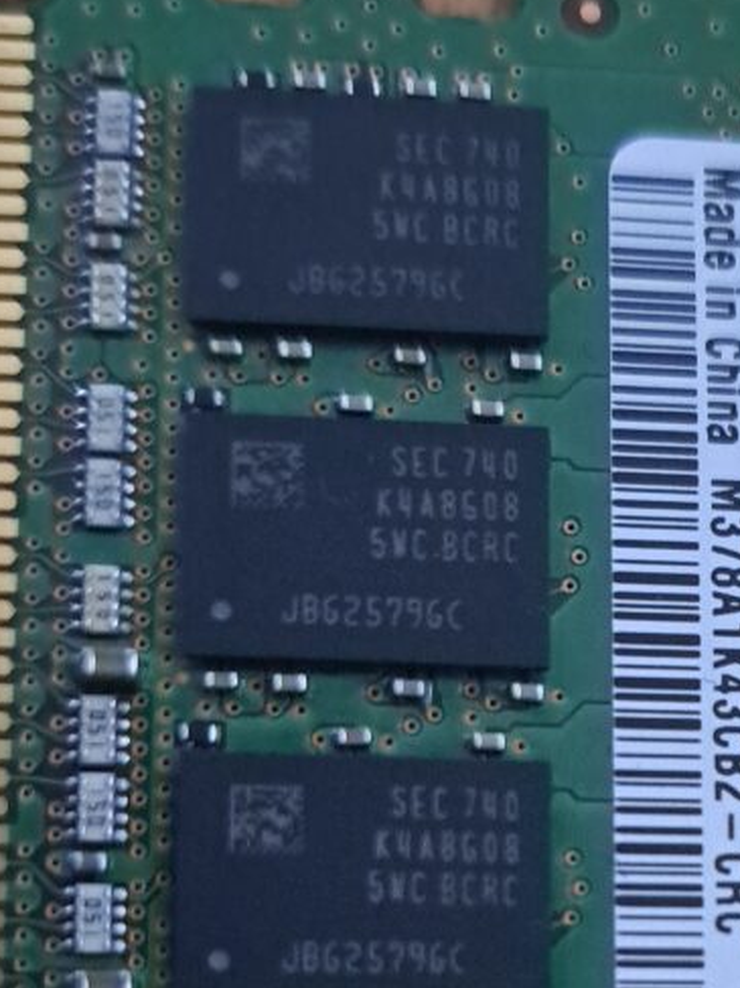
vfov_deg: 26.1
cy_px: 960
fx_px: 2025
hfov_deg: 20.3
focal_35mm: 71
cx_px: 661
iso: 736
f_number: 1.8
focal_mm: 5.23
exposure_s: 1/25
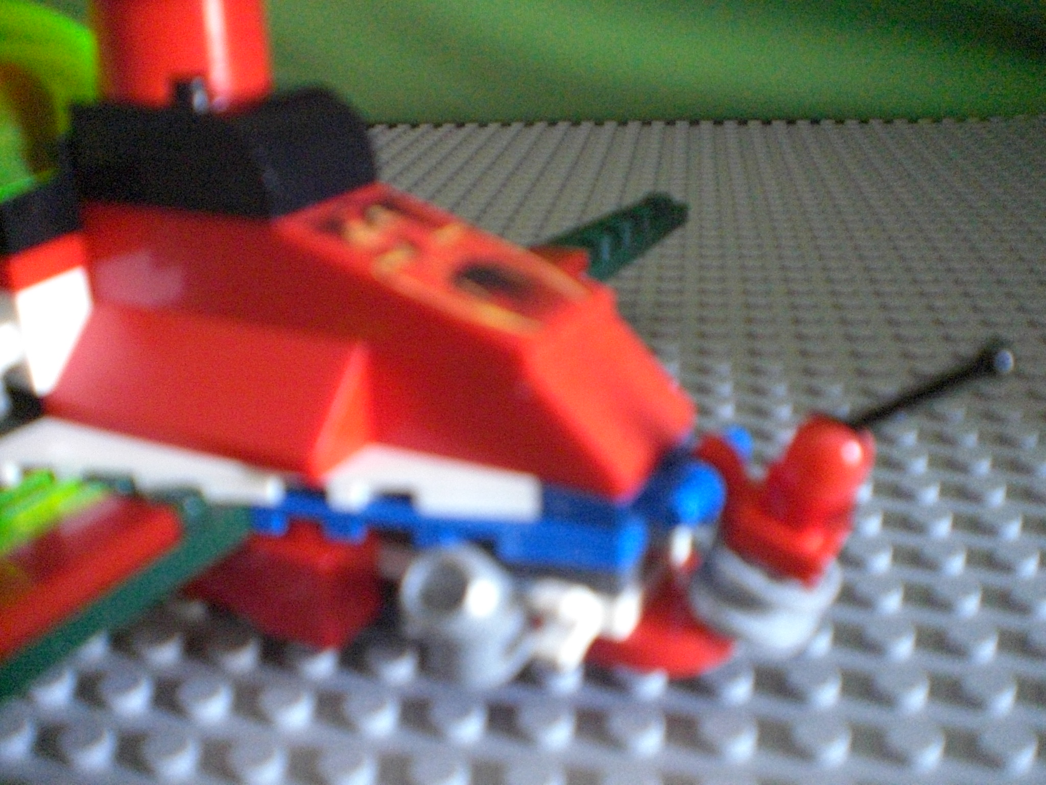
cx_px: 523
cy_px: 392
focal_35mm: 38
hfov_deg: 49.0
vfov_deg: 37.7
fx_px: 1148
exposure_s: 1/30
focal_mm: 6.3
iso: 800
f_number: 3.1
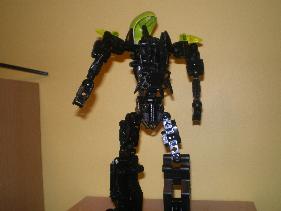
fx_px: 308
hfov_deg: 49.0
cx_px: 140
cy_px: 106
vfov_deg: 37.7
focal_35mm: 38
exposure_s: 1/30
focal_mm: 6.3
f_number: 4.6
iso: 64
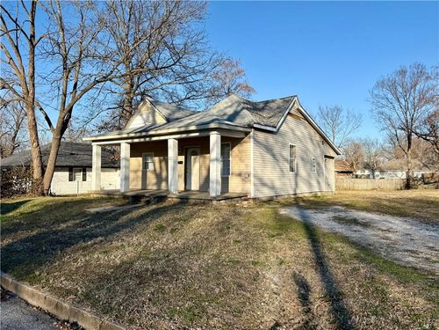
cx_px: 220
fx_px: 304
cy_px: 165
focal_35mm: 24
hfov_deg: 71.6
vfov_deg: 56.8
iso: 80
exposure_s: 1/3145
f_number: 1.78
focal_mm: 6.76
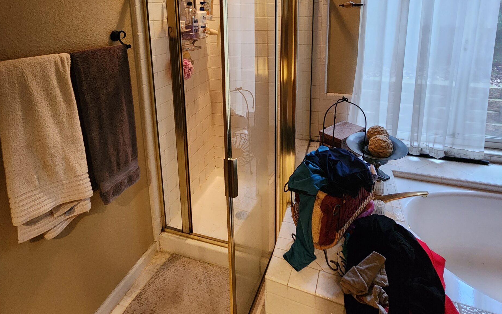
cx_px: 252
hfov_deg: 88.0
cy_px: 71
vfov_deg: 58.3
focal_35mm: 19
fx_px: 260
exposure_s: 1/30
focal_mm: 2.2
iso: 640
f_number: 2.2
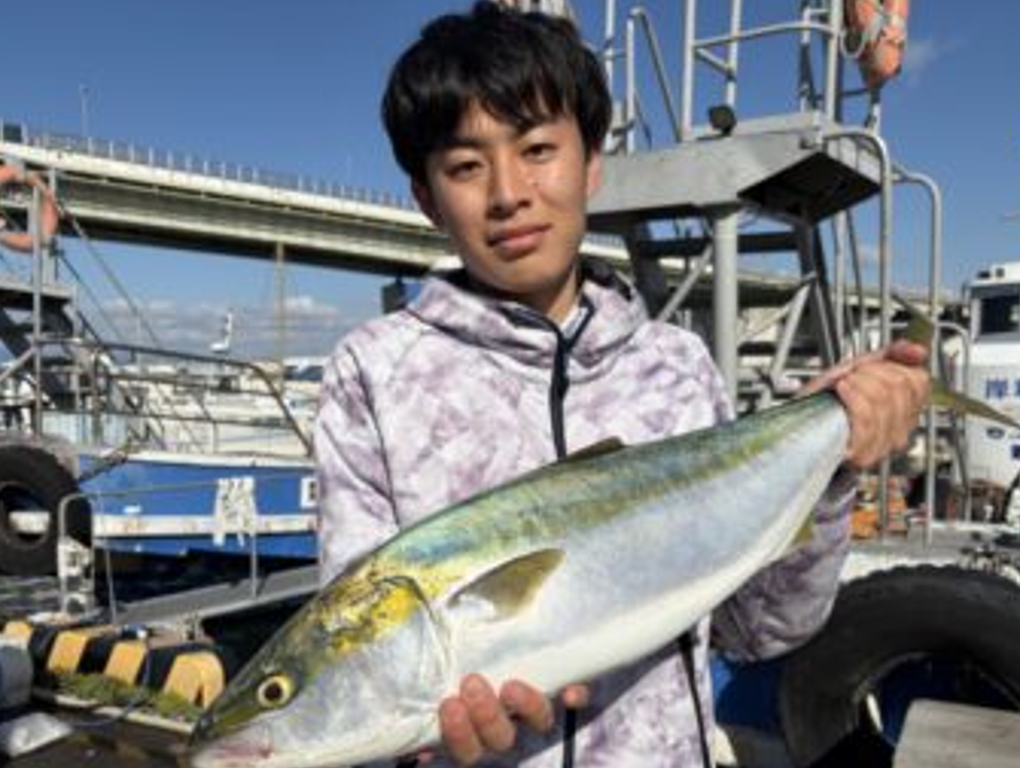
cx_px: 542
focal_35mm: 31
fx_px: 914
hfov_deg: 58.3
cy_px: 448
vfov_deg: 45.4
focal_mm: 5.96
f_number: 1.6
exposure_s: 1/8850
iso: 50
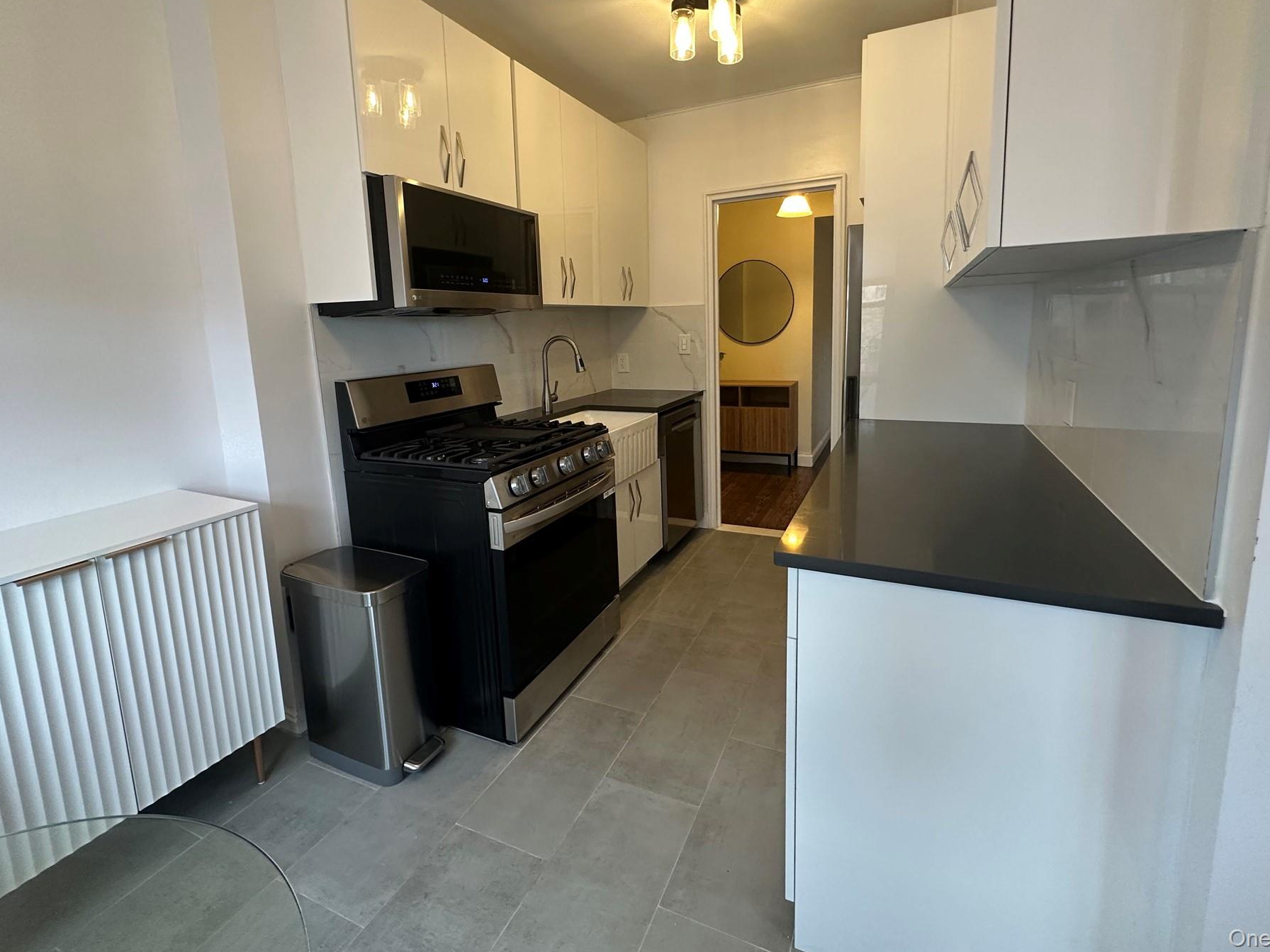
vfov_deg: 77.7
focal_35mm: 16
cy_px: 411
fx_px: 587
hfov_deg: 94.5
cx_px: 647
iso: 250
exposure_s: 1/60
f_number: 2.2
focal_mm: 2.22
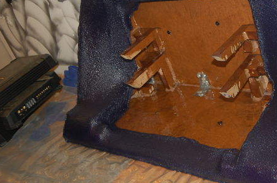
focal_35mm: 50
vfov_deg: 26.9
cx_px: 192
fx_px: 382
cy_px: 66
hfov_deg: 39.2
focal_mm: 23
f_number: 3.8
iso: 400
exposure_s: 1/60
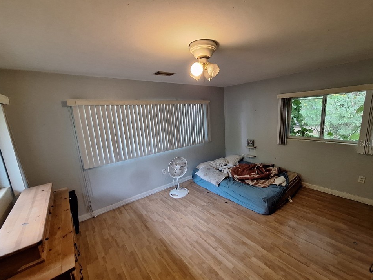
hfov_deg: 102.0
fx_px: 151
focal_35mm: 14
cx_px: 196
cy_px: 143
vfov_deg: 85.6
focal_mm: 1.74
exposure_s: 1/30
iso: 200
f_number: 2.2
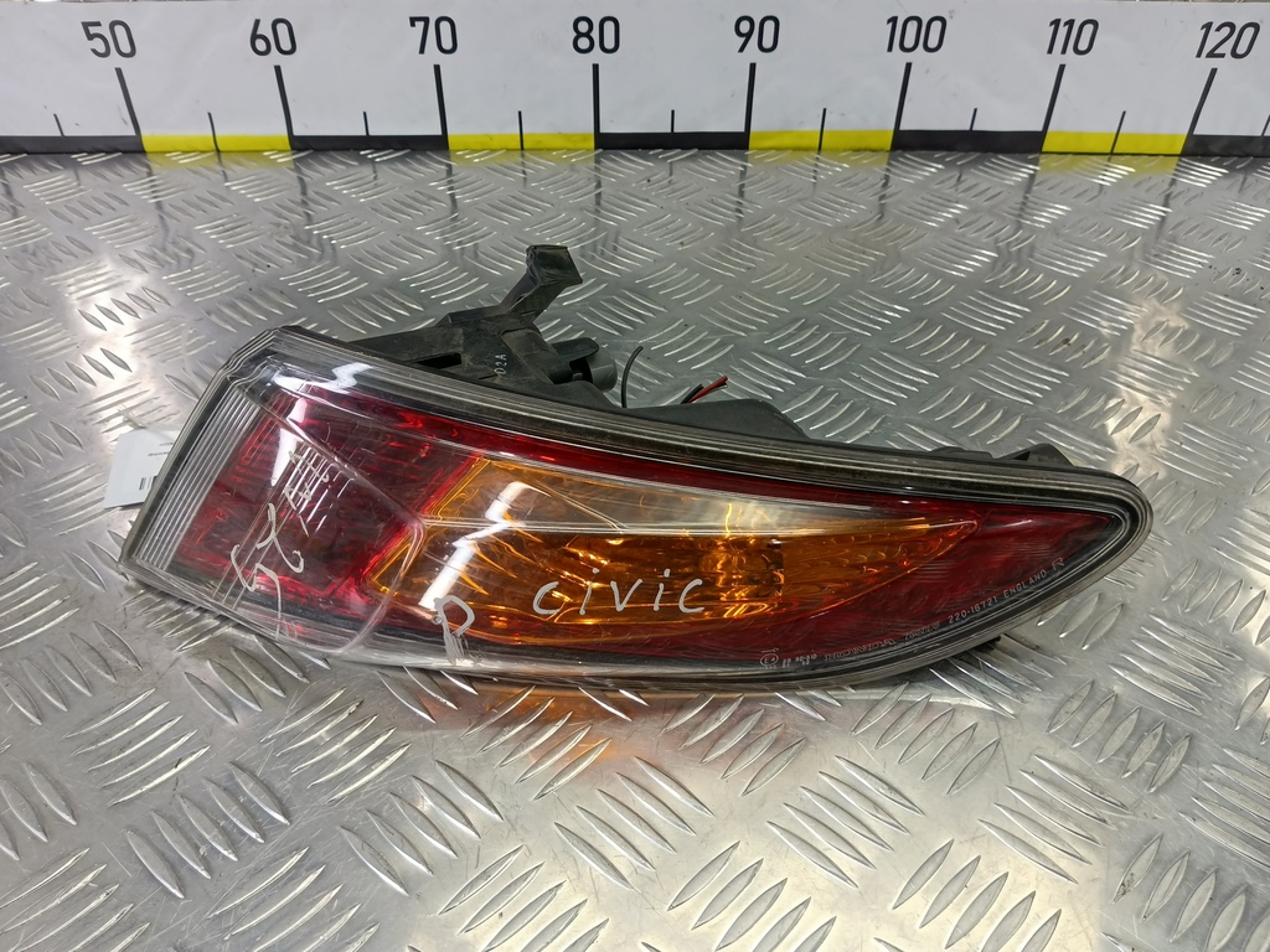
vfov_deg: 58.9
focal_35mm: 23
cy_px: 476
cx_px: 635
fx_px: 844
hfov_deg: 73.9
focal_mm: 4.11
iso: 108
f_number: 1.6
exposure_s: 1/50
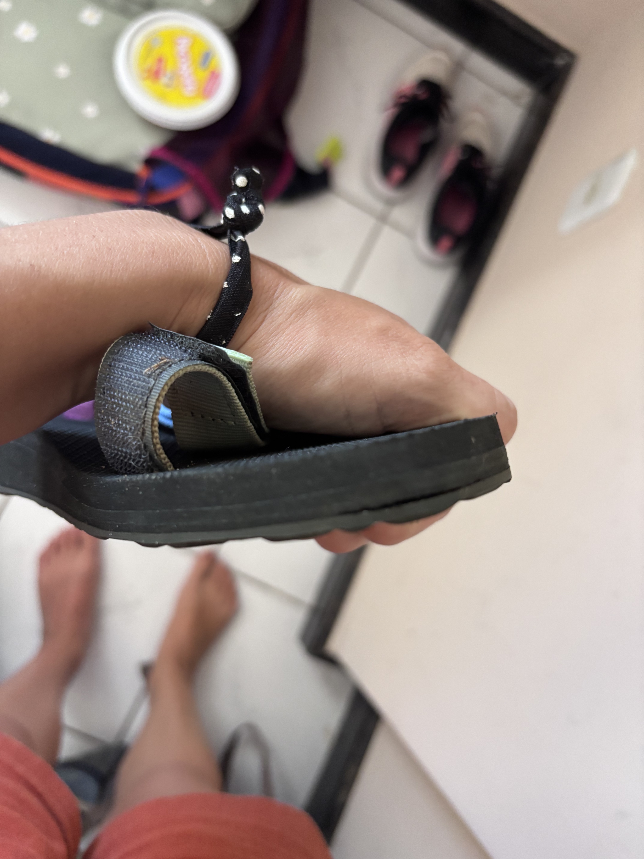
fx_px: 645
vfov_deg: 67.3
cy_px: 430
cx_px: 322
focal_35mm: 26
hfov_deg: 53.1
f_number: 1.6
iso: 400
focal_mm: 5.96
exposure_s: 1/60
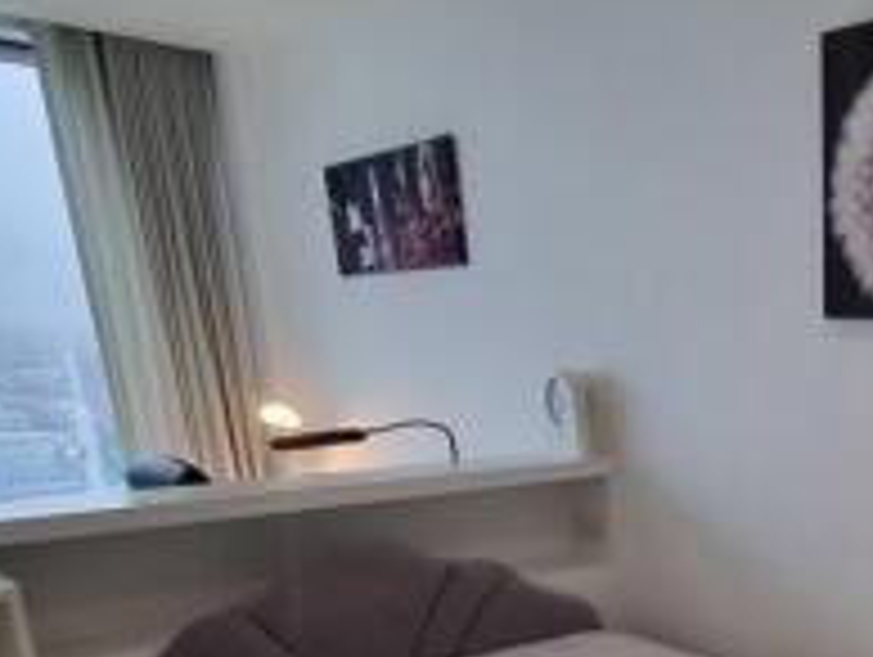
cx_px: 857
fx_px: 985
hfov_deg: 42.0
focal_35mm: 39
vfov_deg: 34.0
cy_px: 641
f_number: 2.2
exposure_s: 1/50
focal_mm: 2.2
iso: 125
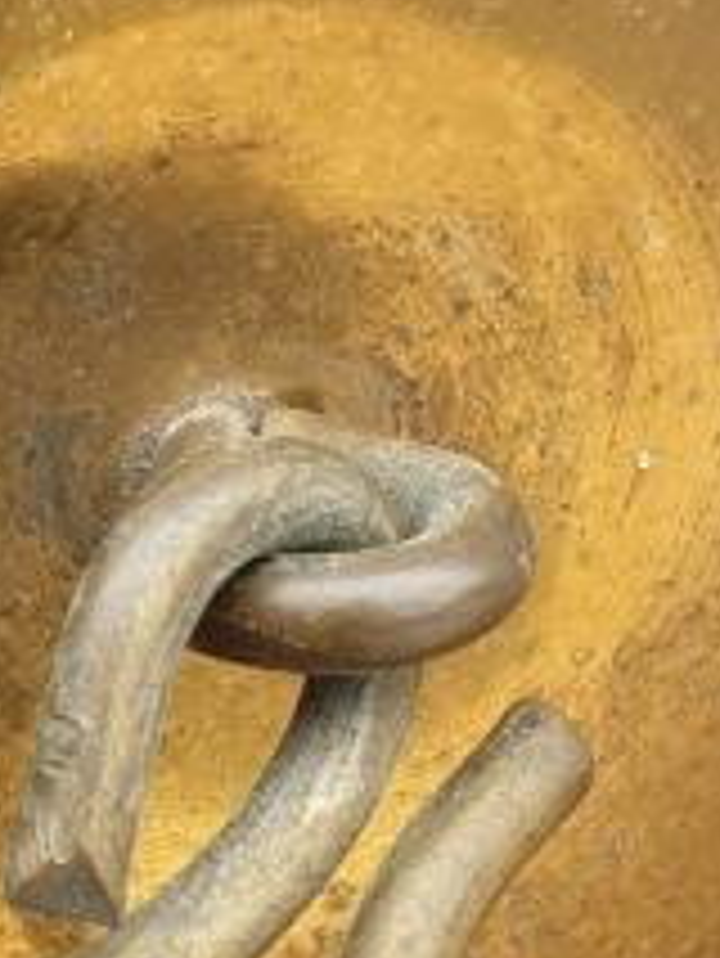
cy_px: 468
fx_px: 3463
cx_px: -36
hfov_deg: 11.7
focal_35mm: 125
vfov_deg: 15.8
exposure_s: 1/60
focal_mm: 4.3
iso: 64
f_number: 2.4
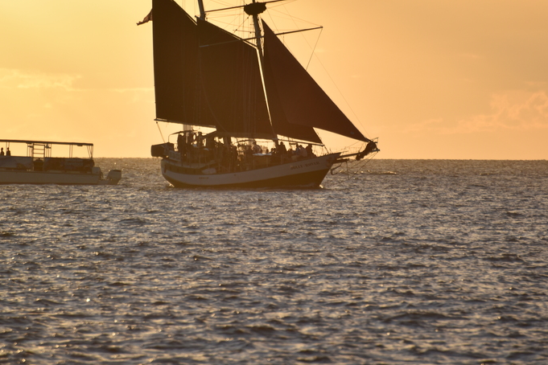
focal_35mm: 564
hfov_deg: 3.7
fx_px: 8585
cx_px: 295
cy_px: 96
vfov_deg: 2.4
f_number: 6.3
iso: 100
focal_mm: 300
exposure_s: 1/640
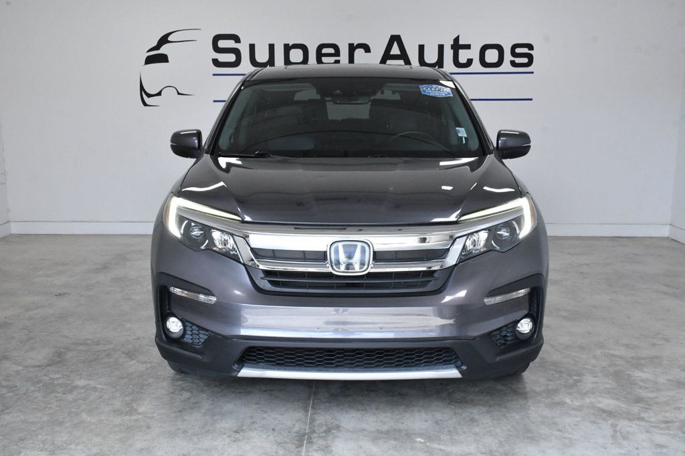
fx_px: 742
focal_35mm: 39
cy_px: 228
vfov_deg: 34.2
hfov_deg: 49.6
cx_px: 342
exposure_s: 1/500
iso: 2500
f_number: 11
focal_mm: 26
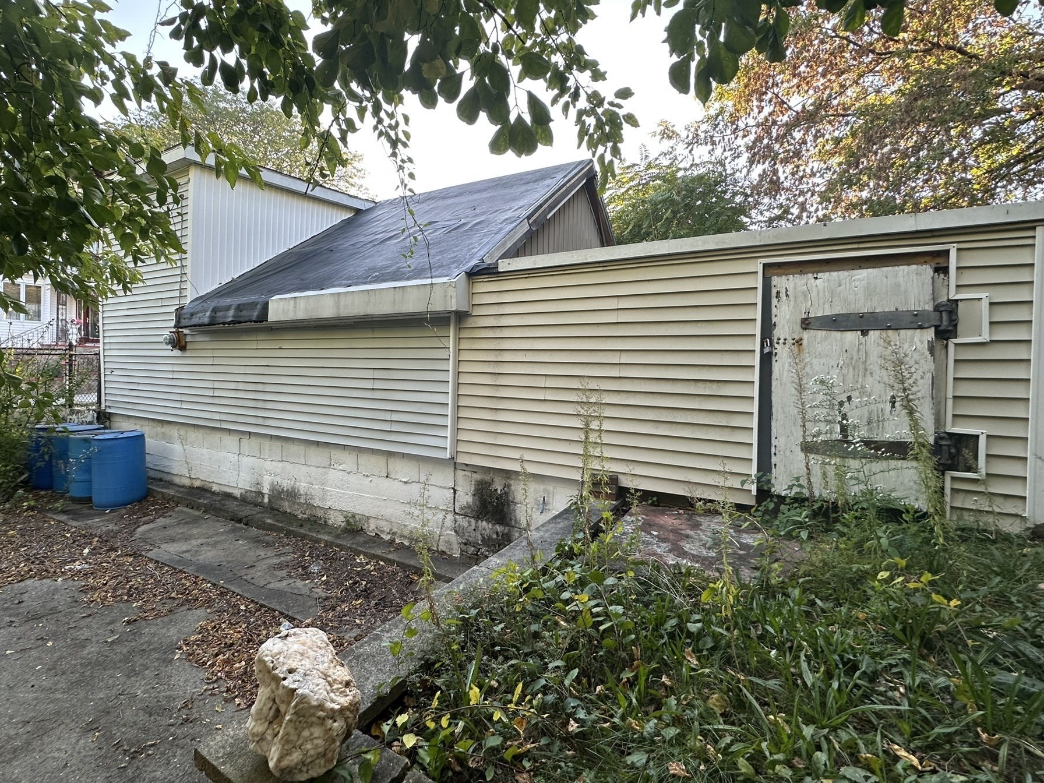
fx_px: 483
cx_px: 486
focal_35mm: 16
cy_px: 369
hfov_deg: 94.4
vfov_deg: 78.0
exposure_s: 1/99
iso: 64
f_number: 2.2
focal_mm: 2.22
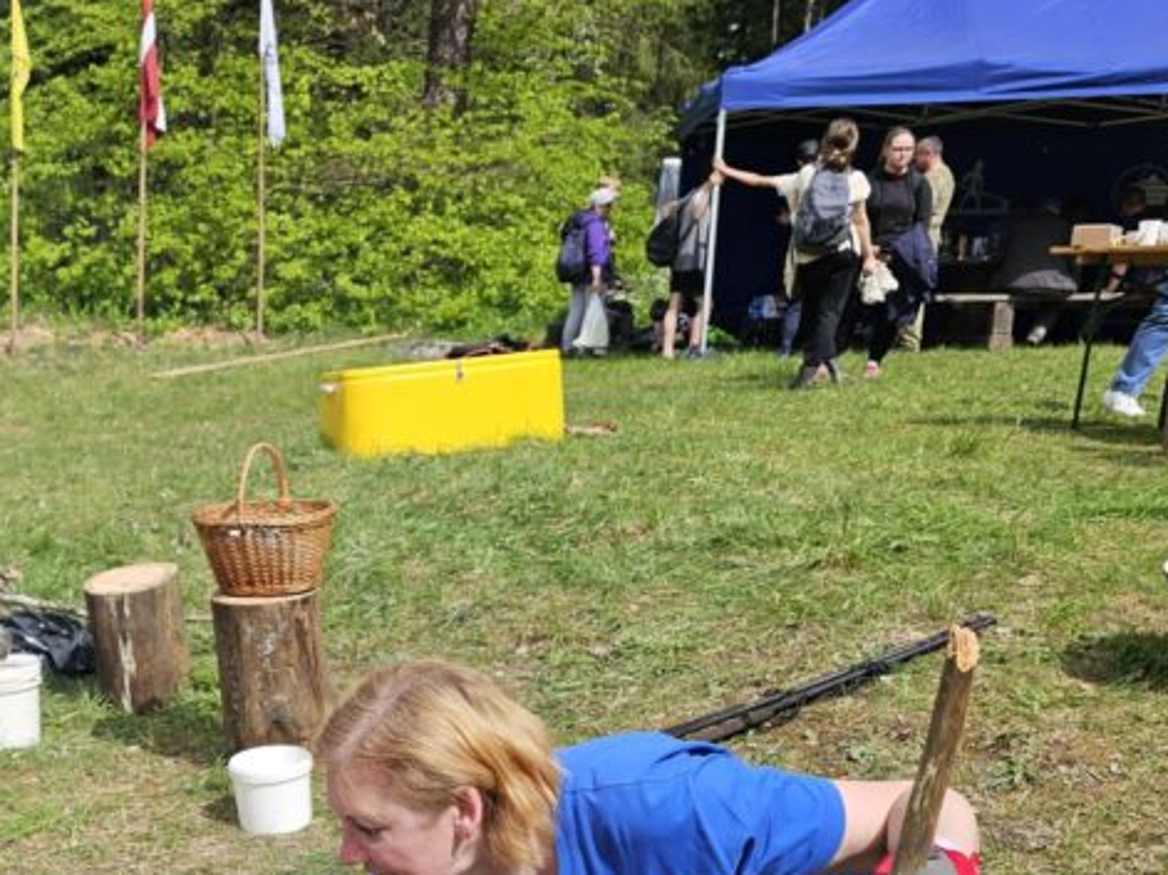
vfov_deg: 28.2
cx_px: 74
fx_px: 1687
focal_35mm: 50
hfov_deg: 35.5
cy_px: 751
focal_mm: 6.3
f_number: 1.7
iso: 10
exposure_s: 1/596
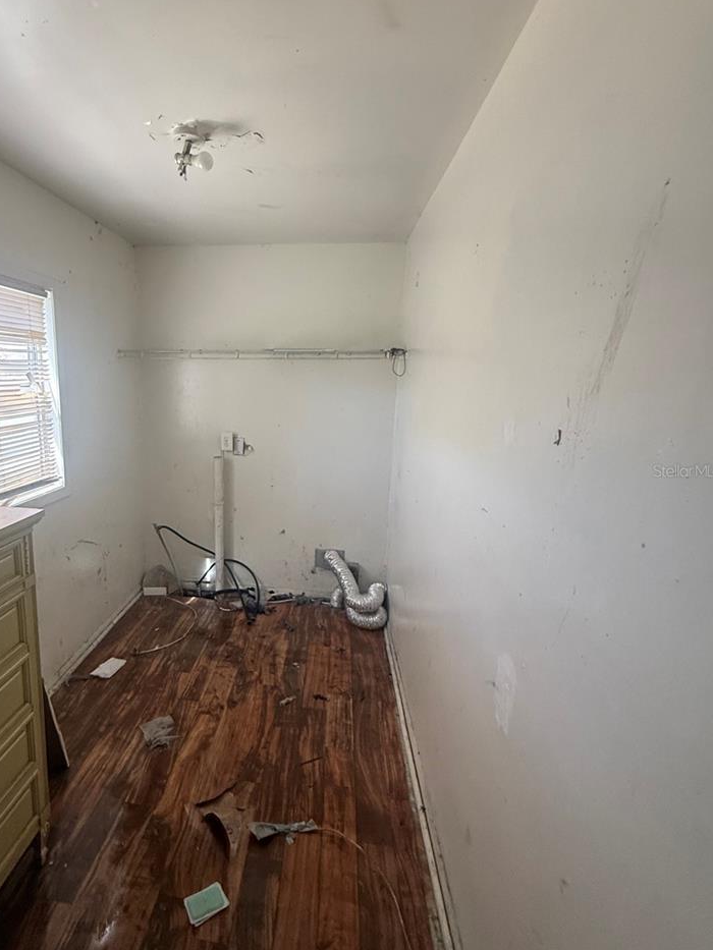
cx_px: 267
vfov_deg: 87.7
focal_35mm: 18
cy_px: 470
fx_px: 494
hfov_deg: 70.4
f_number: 2.2
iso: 320
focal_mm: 2.22
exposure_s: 1/61
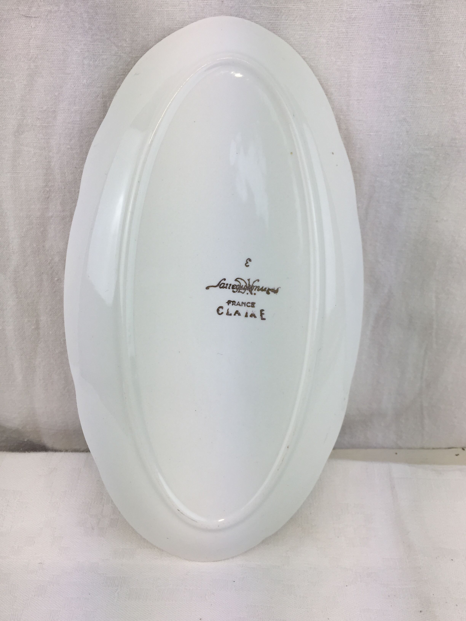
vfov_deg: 61.7
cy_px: 310
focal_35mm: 29
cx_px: 233
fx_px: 521
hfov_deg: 48.2
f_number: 2.2
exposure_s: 1/314
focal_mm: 4.15
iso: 32
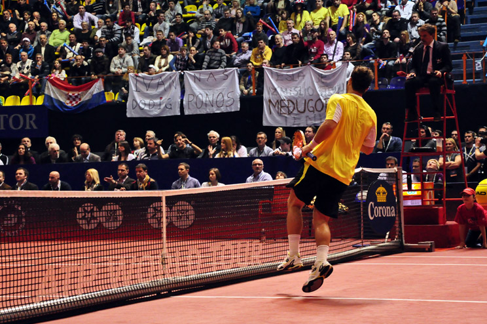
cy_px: 161
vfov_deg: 13.6
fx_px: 1351
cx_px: 251
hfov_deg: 20.4
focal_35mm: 100
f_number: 5.3
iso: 2500
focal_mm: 62
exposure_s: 1/320
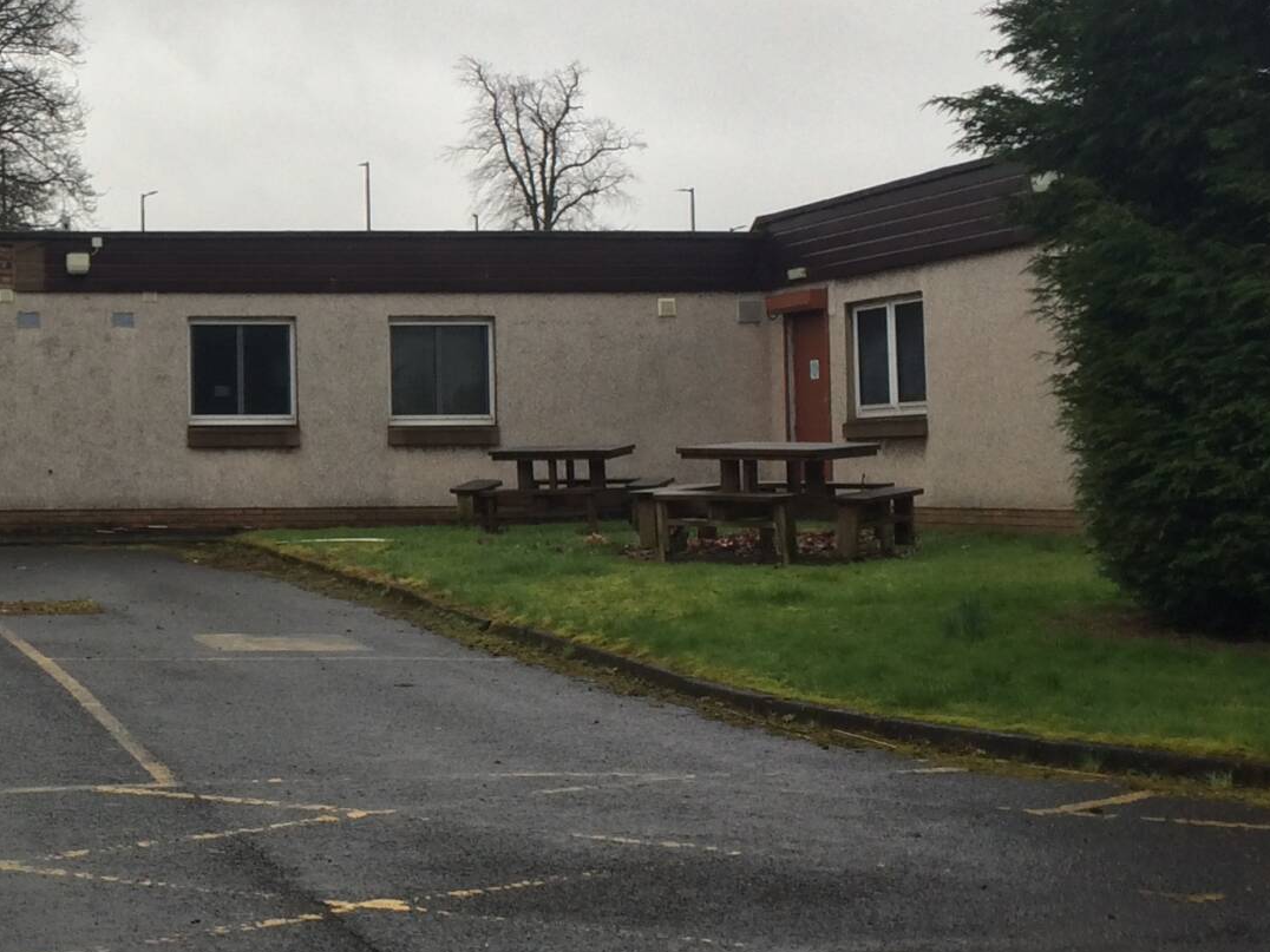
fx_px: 2531
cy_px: 355
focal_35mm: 69
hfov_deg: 26.6
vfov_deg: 21.3
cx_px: -2
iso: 32
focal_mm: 4.15
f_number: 2.2
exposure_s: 1/192
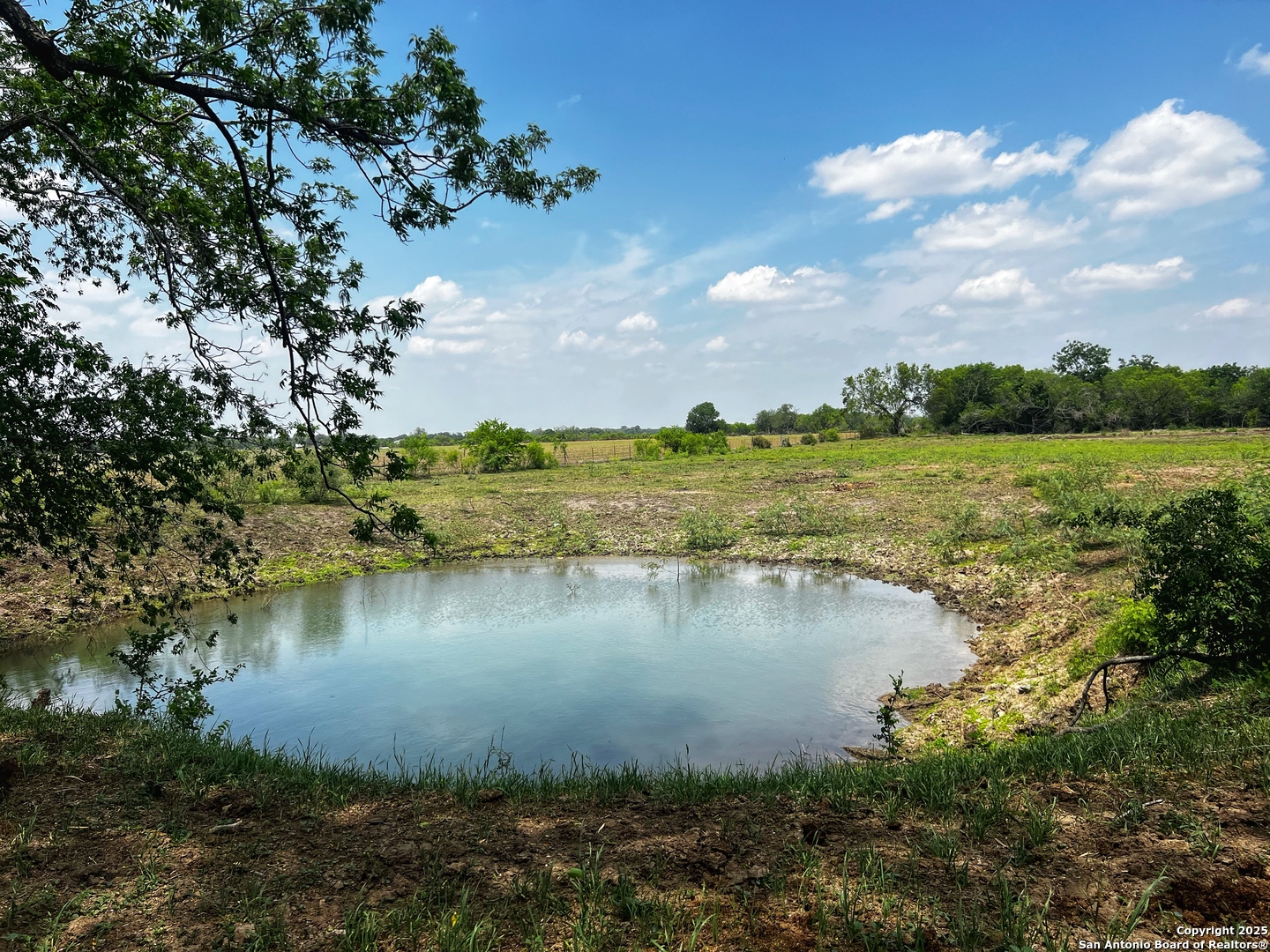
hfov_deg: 67.3
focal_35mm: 26
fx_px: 954
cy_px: 476
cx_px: 635
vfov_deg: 53.1
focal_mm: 5.7
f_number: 1.5
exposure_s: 1/4831
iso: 50
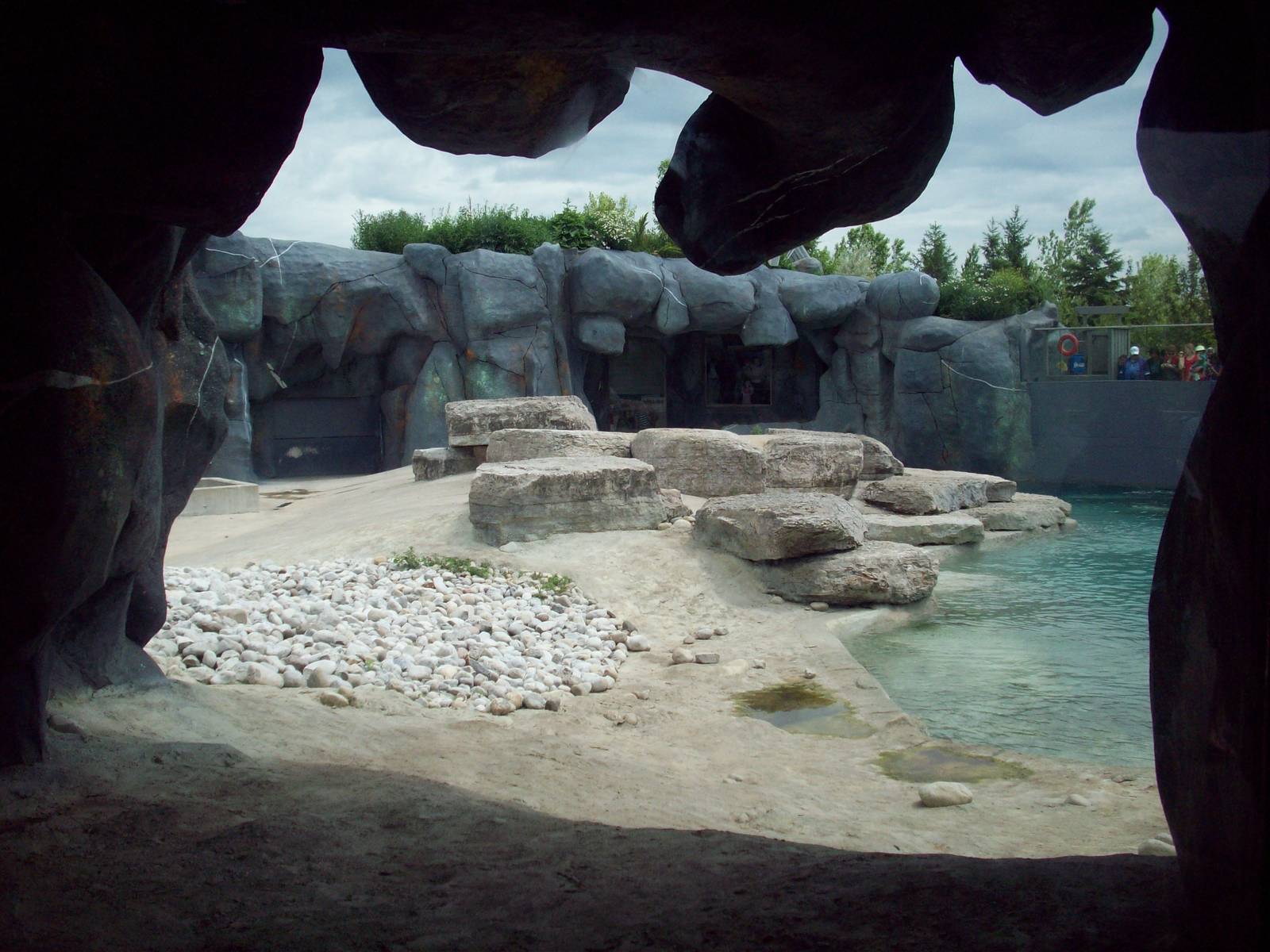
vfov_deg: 38.7
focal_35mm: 37
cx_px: 635
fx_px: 1357
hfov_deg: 50.1
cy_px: 476
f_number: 5.6
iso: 80
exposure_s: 1/368
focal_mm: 6.2
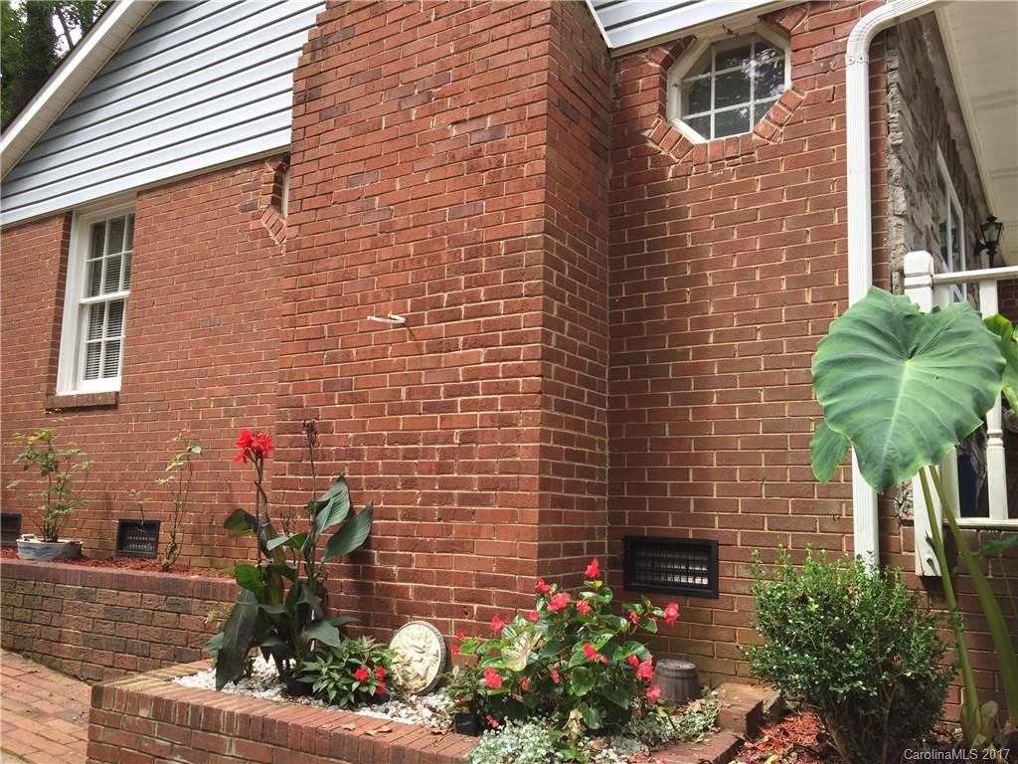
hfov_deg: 61.7
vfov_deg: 48.2
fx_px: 853
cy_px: 382
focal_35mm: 29
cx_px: 509
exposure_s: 1/244
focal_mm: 4.15
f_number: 2.2
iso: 32
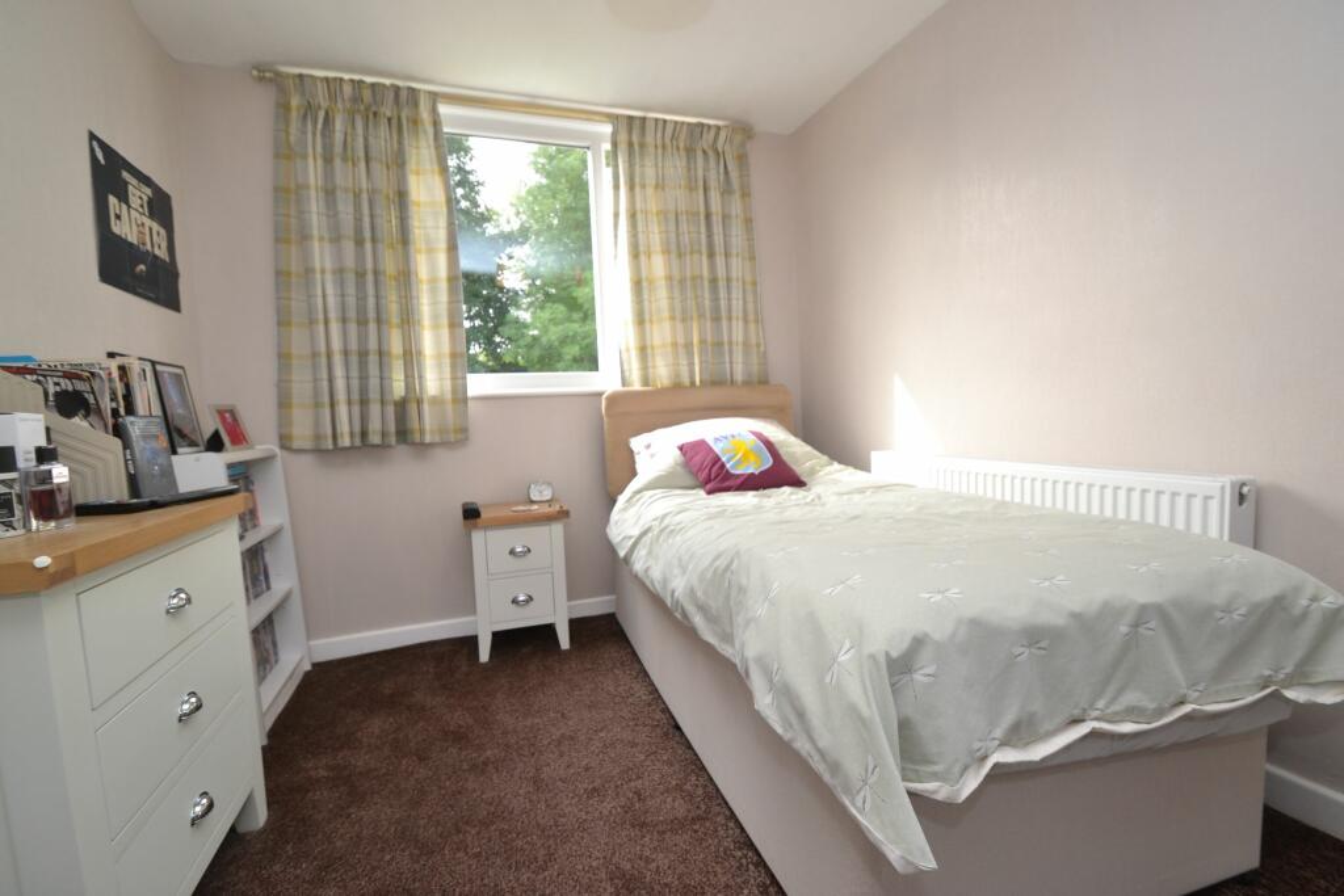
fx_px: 560
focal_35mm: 15
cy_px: 448
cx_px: 672
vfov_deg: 77.3
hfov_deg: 100.4
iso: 400
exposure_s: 1/100
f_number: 5
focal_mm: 10
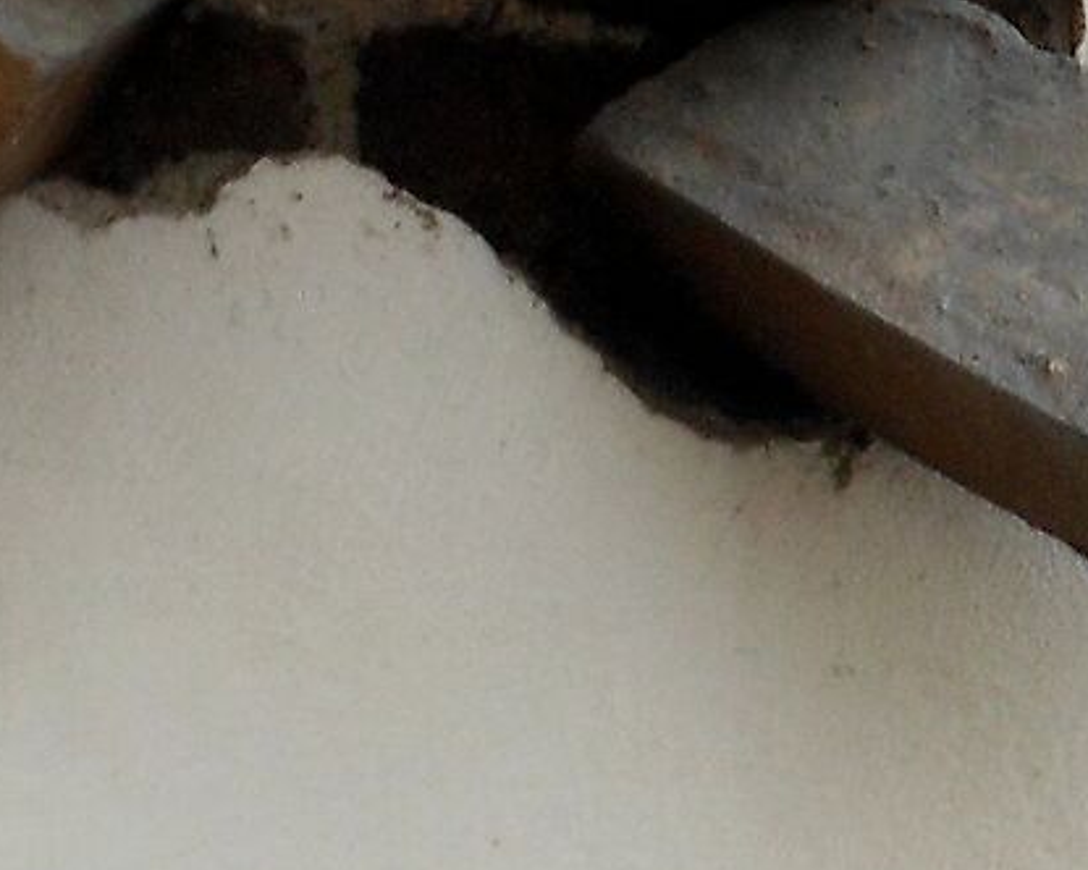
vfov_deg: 3.1
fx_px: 15810
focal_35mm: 491
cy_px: -936
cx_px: 485
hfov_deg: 3.9
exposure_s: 1/80
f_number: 5.3
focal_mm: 15.6
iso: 100
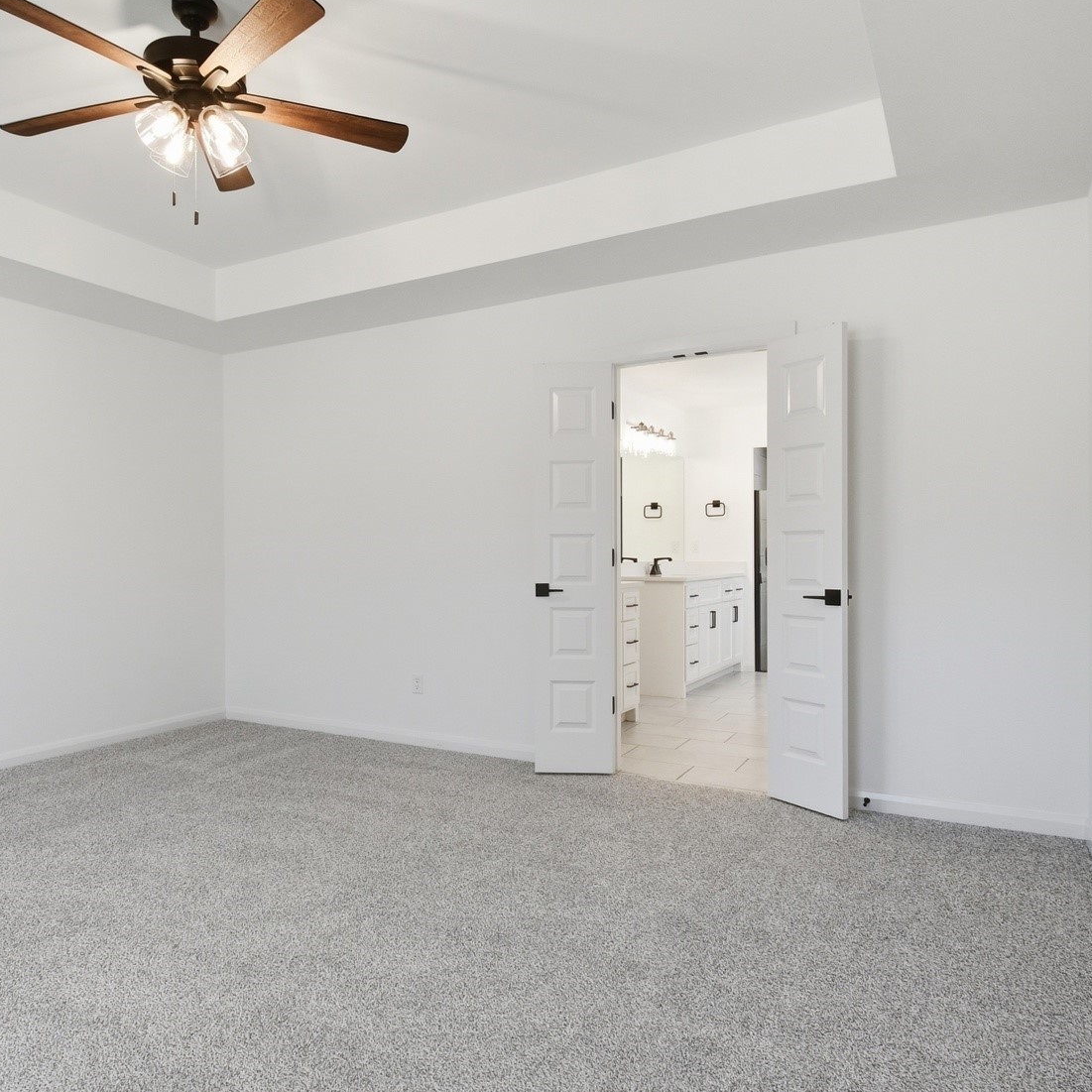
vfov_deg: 69.6
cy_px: 545
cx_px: 458
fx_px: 785
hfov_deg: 69.2
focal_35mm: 22
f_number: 9
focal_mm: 10
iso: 250
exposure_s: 1/200
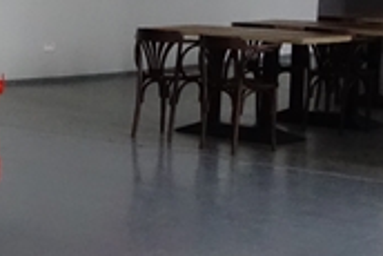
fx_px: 1299
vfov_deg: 11.2
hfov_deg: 14.4
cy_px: 73
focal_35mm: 122
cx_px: -340
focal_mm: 11.8
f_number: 5.6
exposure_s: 1/20
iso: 3200
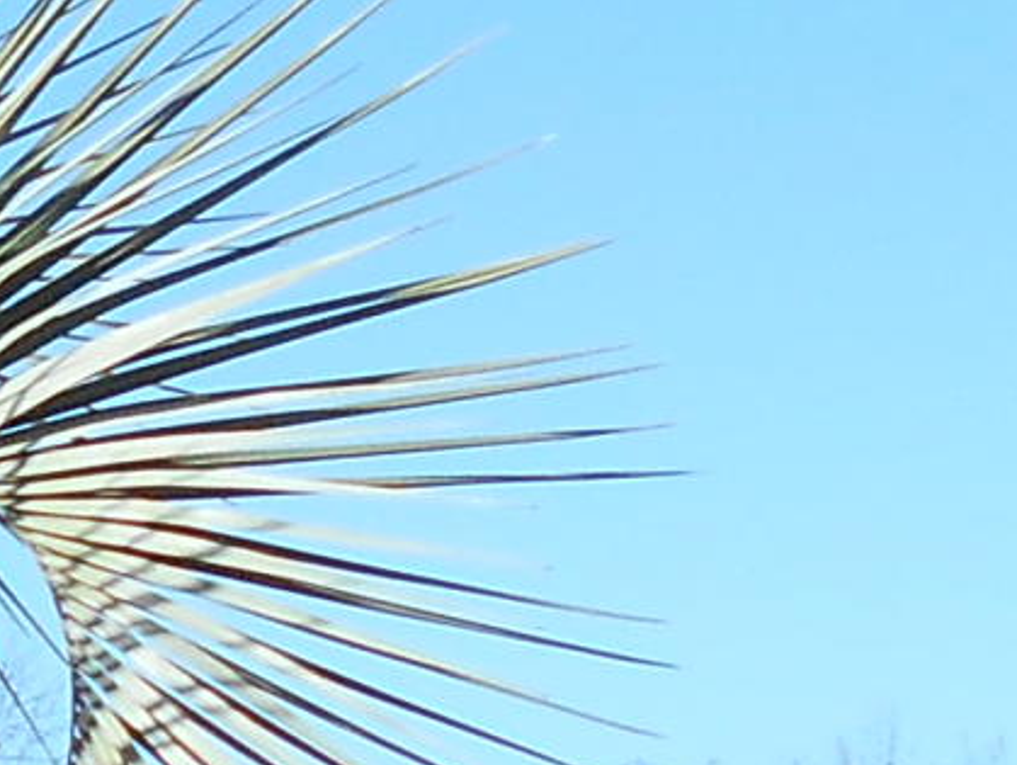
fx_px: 5469
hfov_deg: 8.6
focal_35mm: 186
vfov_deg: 7.7
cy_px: 1467
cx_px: -2129
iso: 80
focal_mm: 4.6
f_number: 3.2
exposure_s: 1/640
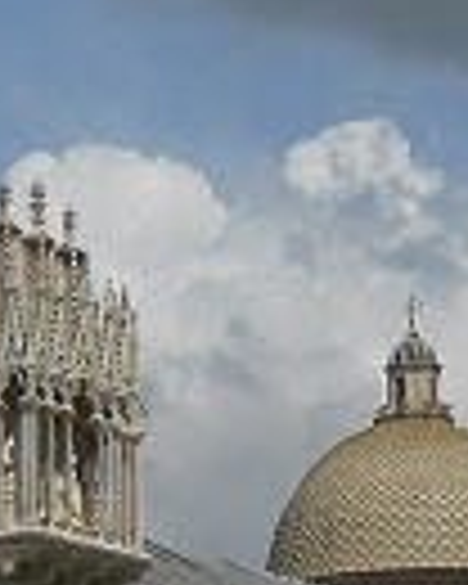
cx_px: 115
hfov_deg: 8.0
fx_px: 3359
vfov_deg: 9.8
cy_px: 684
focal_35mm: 194
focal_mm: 10
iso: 80
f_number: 5.2
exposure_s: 1/1500
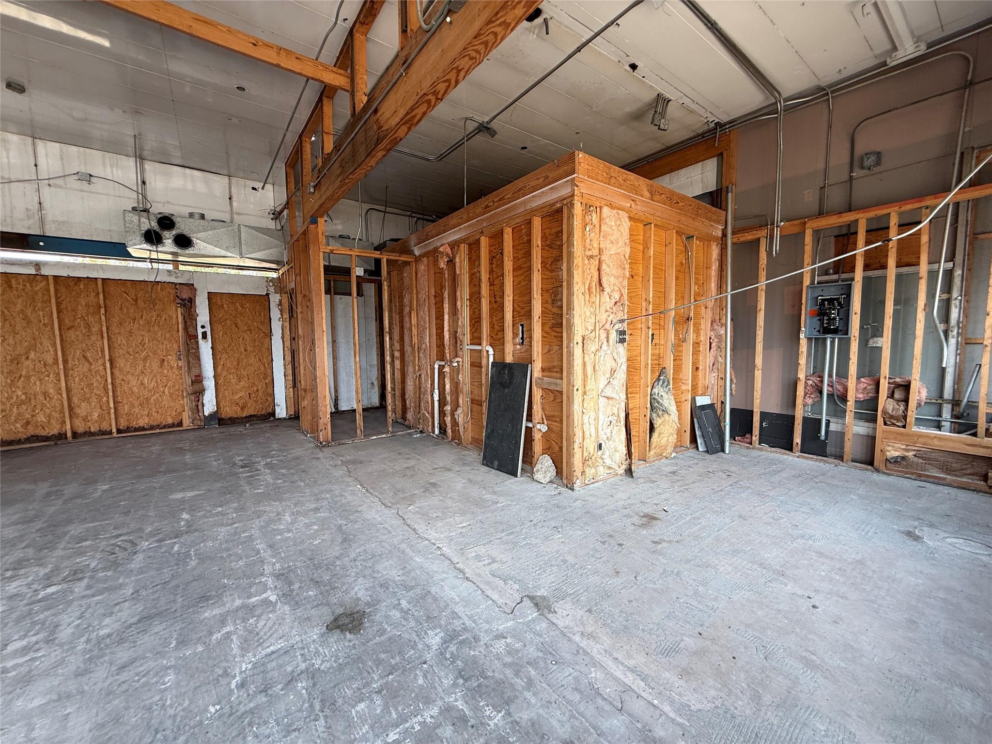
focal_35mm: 14
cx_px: 496
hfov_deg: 102.1
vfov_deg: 85.7
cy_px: 372
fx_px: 401
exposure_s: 1/99
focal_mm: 2.22
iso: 64
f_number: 2.2
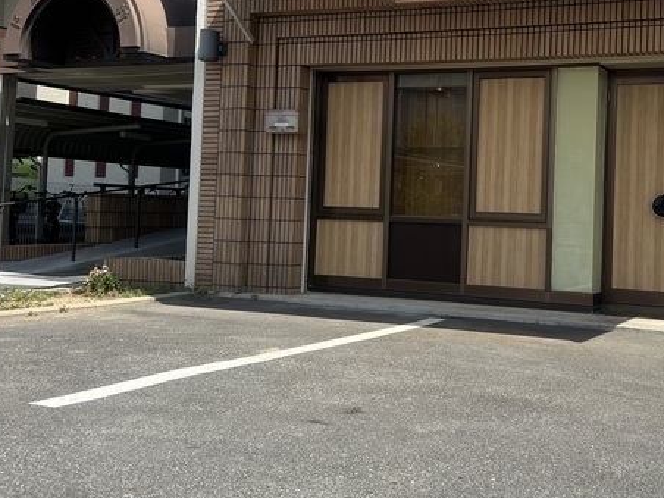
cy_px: 175
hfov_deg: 40.4
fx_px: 882
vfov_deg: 31.3
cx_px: 476
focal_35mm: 46
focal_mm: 5.7
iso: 50
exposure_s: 1/2632
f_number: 1.5
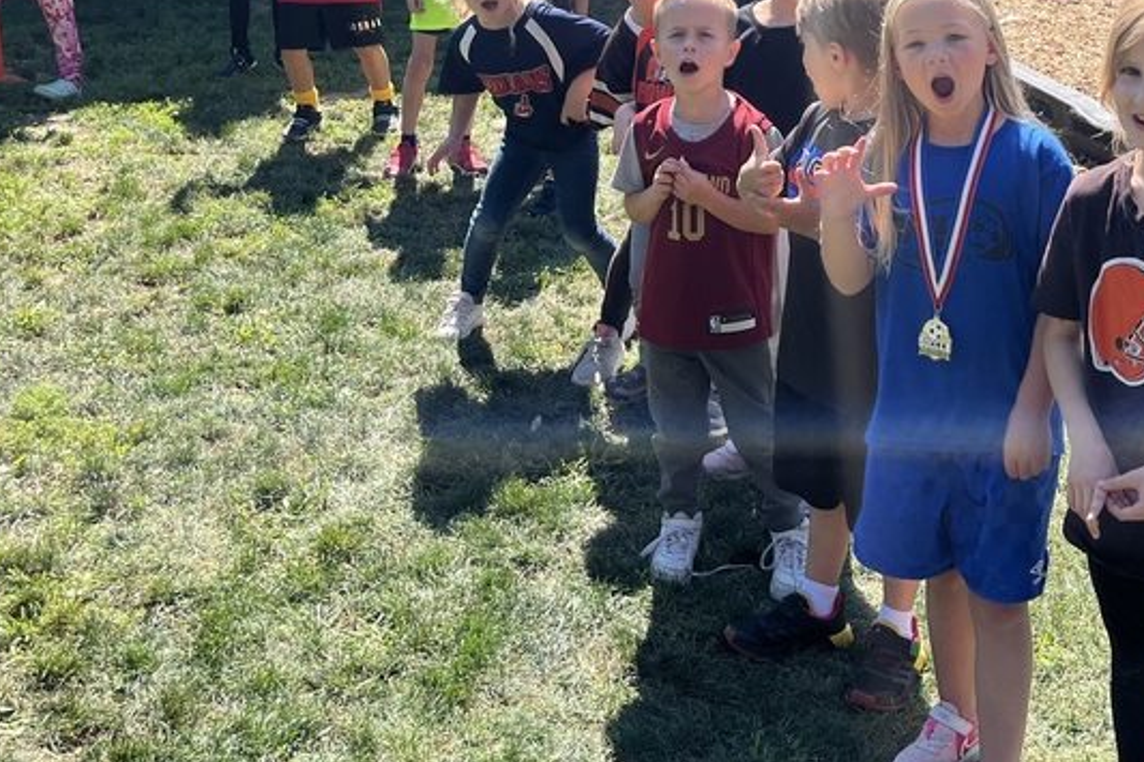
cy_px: 77
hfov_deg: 37.9
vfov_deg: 25.2
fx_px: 1652
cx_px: 728
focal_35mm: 52
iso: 50
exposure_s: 1/1000
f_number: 1.6
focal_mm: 5.1
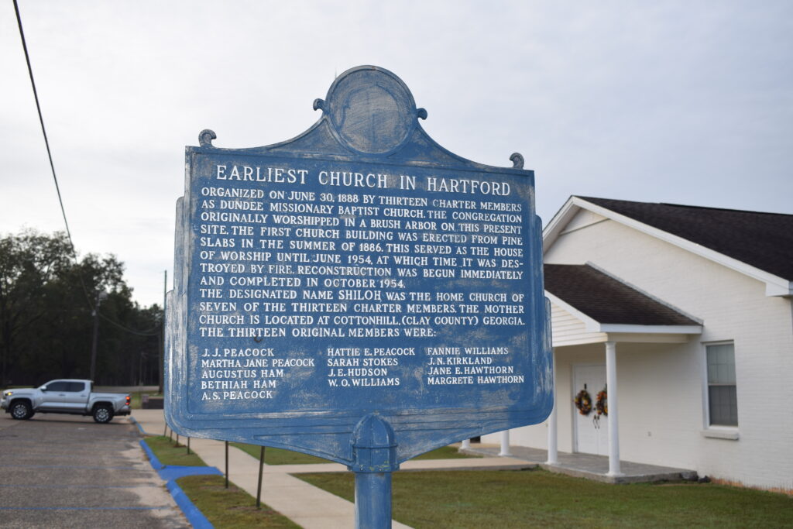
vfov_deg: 35.5
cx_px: 396
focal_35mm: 38
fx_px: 826
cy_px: 264
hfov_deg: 51.3
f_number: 6.3
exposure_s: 1/160
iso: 100
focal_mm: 25
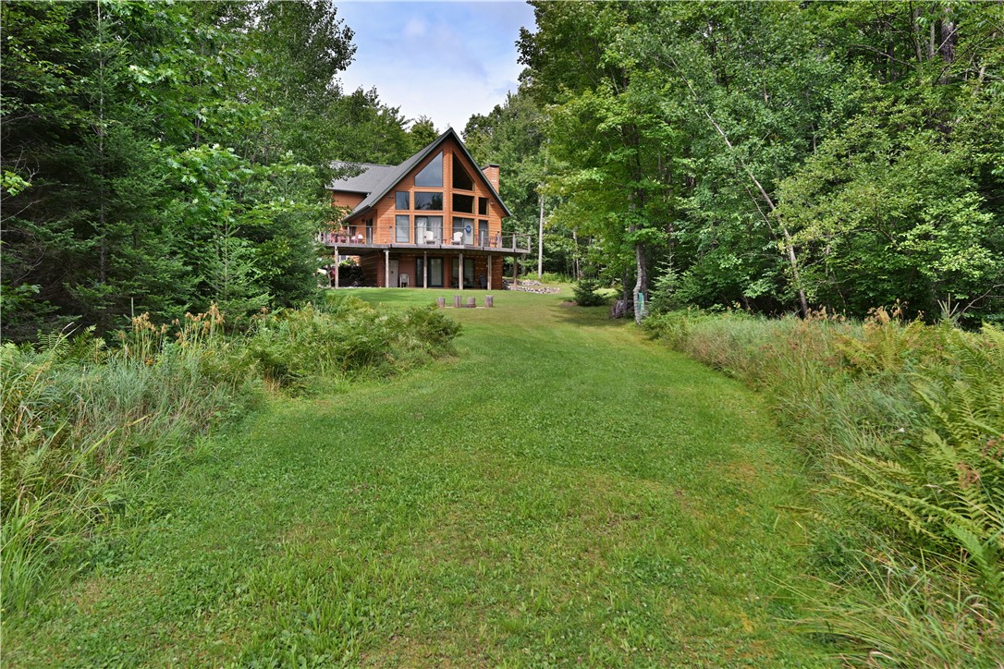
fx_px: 669
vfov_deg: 53.1
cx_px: 502
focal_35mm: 24
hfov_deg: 73.7
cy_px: 334
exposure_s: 1/640
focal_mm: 24
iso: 250
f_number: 5.6
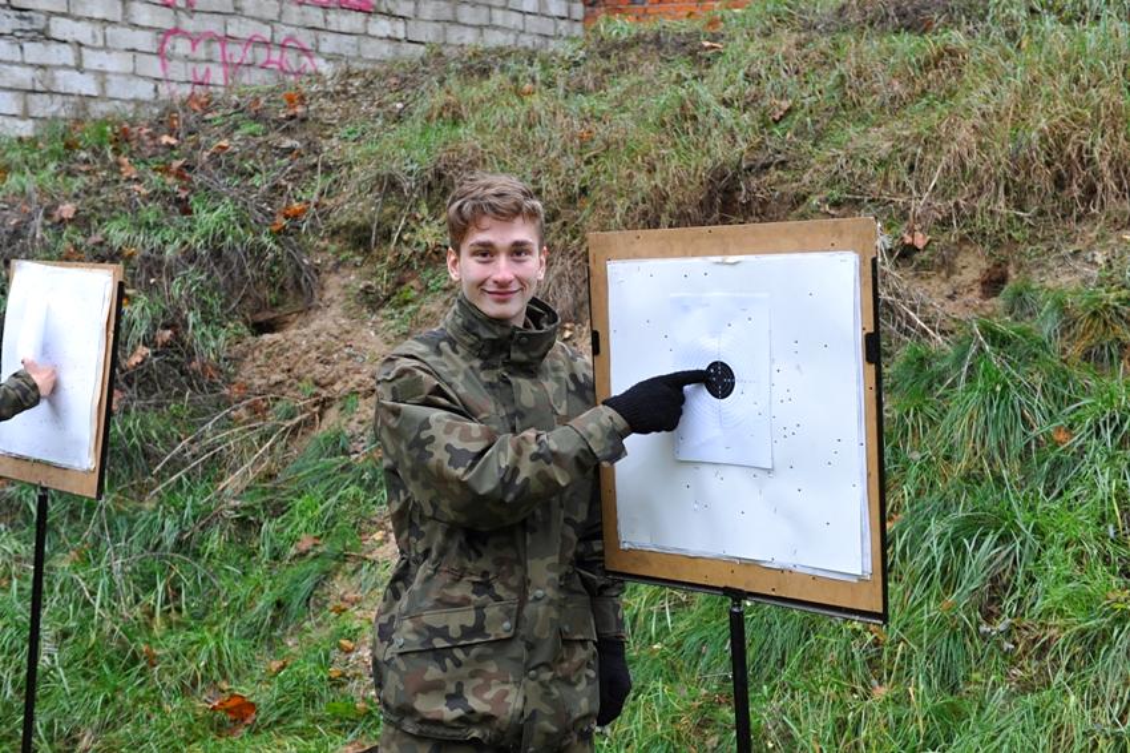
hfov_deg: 41.1
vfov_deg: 28.1
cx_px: 565
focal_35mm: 48
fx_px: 1506
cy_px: 376
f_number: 5.6
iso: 640
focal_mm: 48
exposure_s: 1/125
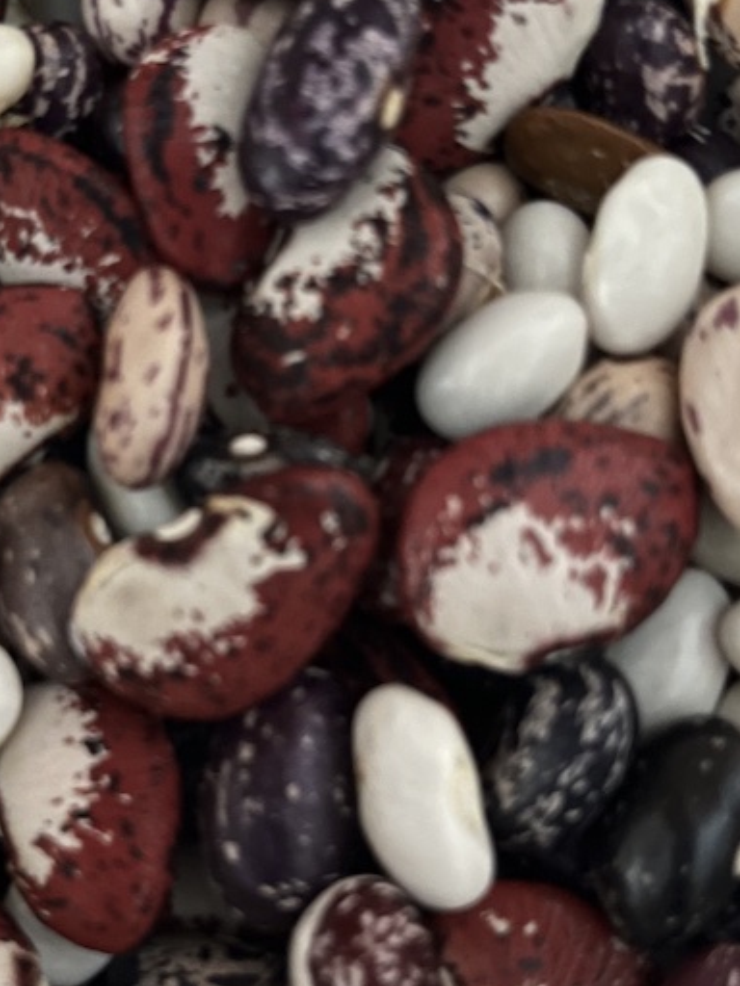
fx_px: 1482
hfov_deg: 27.7
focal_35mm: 52
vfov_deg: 36.8
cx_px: 189
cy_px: 506
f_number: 1.6
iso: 640
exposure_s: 1/17
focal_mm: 5.1
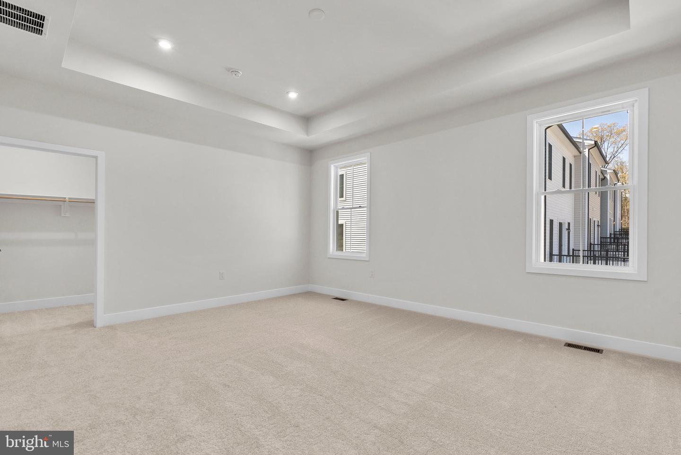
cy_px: 228
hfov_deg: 96.7
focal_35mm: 16
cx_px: 340
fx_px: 303
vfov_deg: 73.8
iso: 320
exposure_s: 1/13
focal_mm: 16
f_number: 8
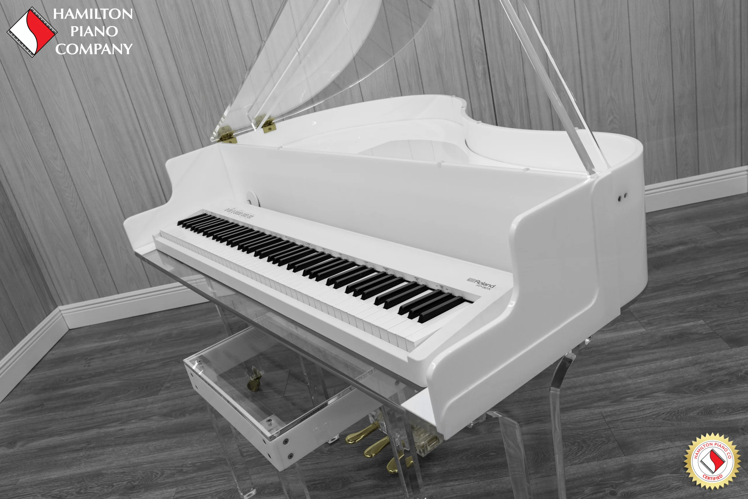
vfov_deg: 43.6
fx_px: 623
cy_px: 250
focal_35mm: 30
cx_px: 374
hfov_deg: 61.9
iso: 800
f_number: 8
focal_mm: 30
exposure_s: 1/60
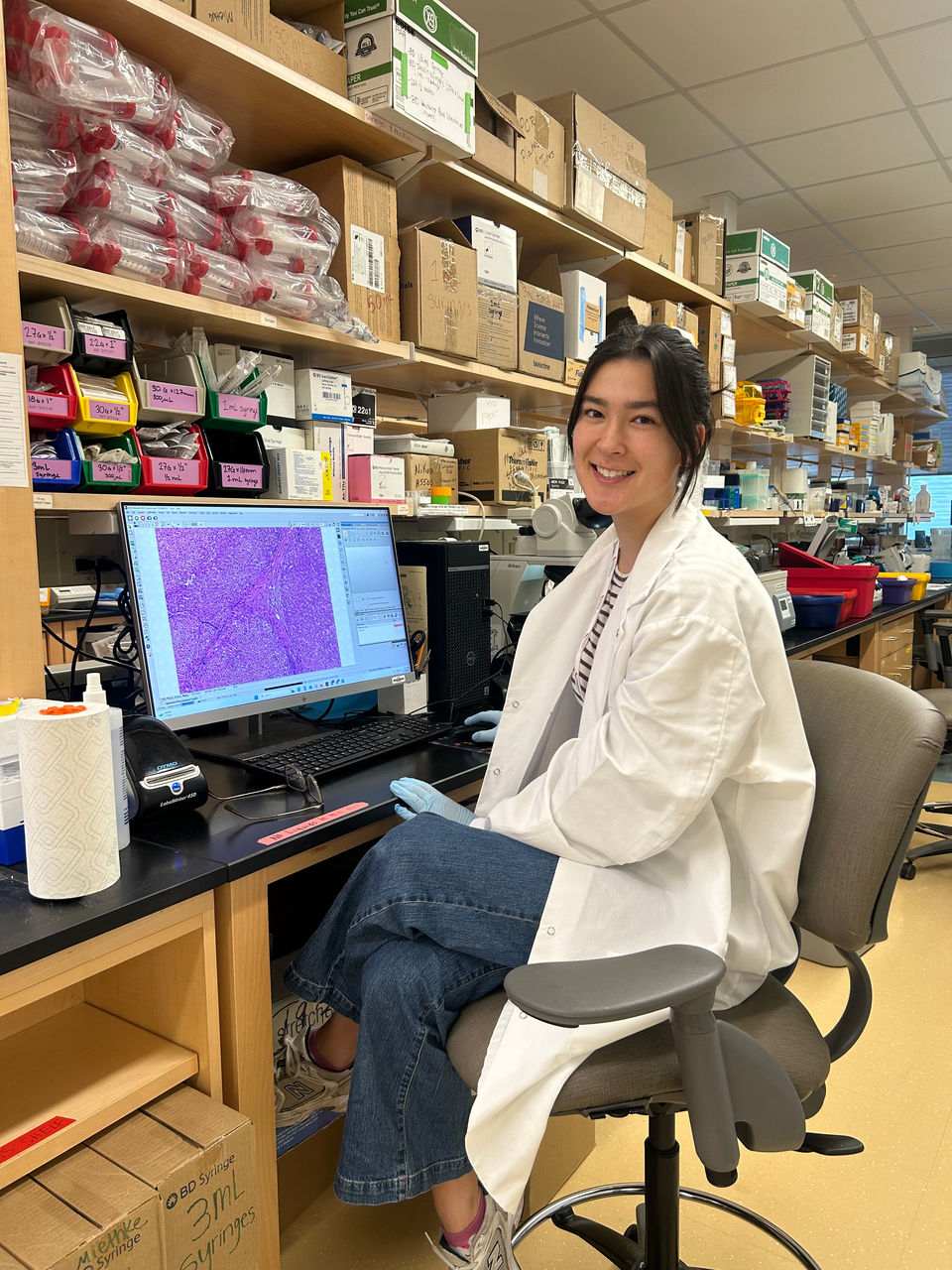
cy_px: 635
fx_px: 953
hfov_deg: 53.1
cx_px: 476
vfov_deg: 67.3
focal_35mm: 26
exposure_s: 1/60
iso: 80
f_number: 1.5
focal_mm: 5.7
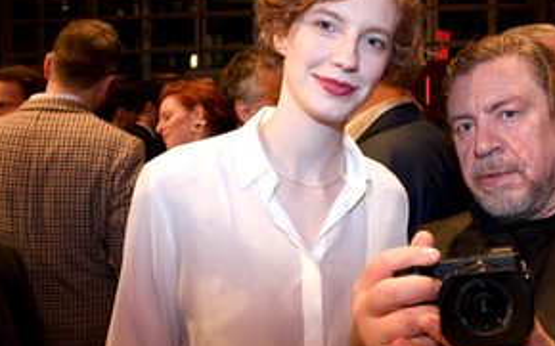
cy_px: 184
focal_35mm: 38
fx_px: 575
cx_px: 384
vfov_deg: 33.5
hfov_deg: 50.3
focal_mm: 24
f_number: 5.6
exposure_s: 1/40
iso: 1250
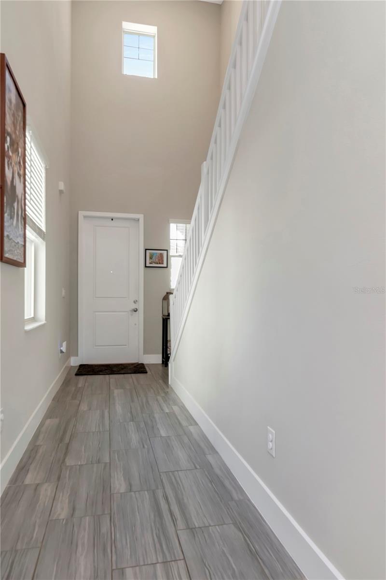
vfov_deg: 81.2
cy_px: 290
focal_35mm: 21
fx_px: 338
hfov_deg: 59.5
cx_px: 193
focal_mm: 14
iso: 800
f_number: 8
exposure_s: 1/40
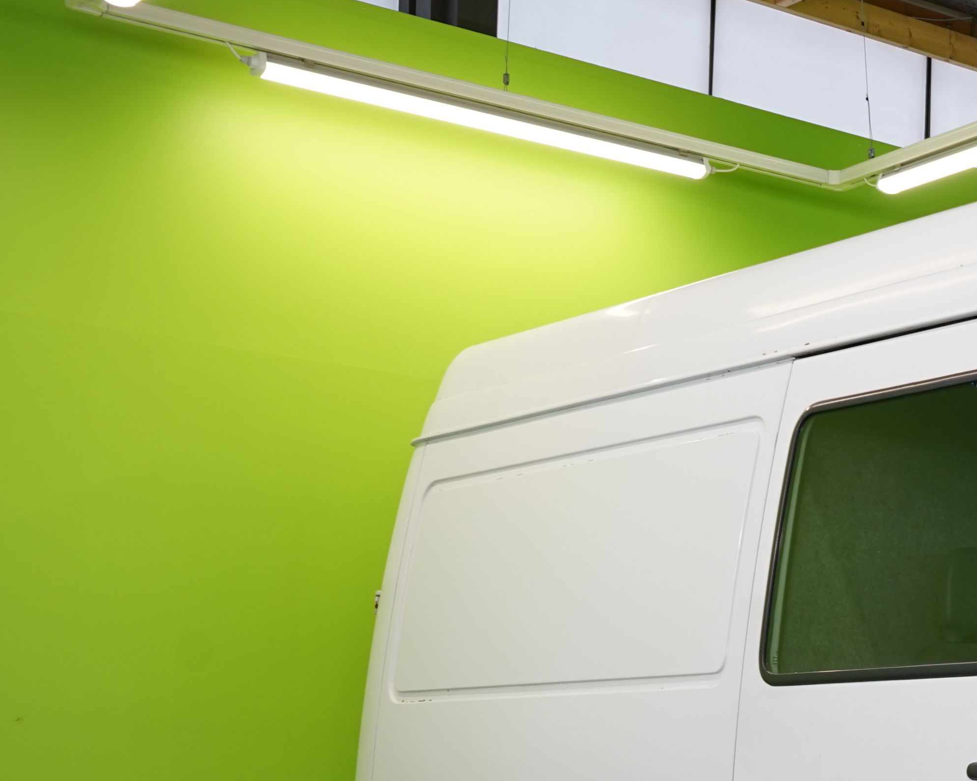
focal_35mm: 82
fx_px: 2371
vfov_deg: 18.3
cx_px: 1418
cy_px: 742
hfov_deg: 20.3
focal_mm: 29
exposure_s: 1/25
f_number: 6.3
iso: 250
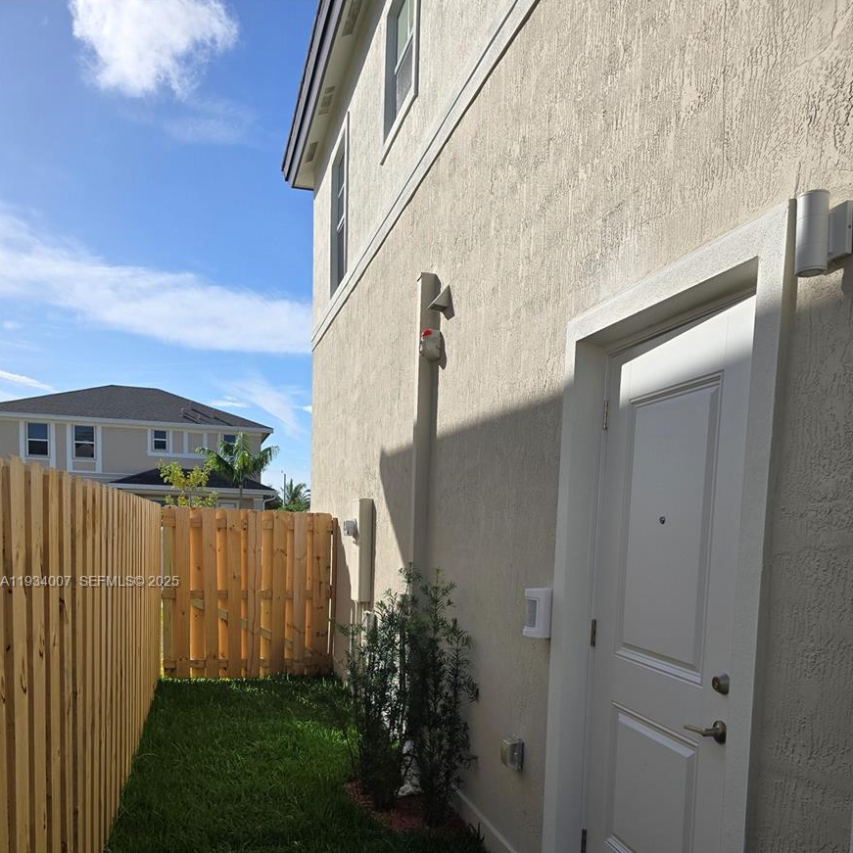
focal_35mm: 28
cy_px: 583
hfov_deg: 57.3
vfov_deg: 55.8
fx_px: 781
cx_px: 439
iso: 12
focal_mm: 6.3
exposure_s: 1/861
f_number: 1.7
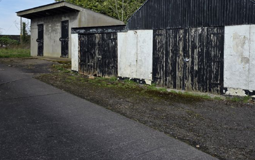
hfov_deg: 58.0
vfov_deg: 37.9
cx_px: 140
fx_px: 229
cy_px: 53
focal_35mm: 33
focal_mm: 6.3
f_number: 1.7
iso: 80
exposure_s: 1/3067
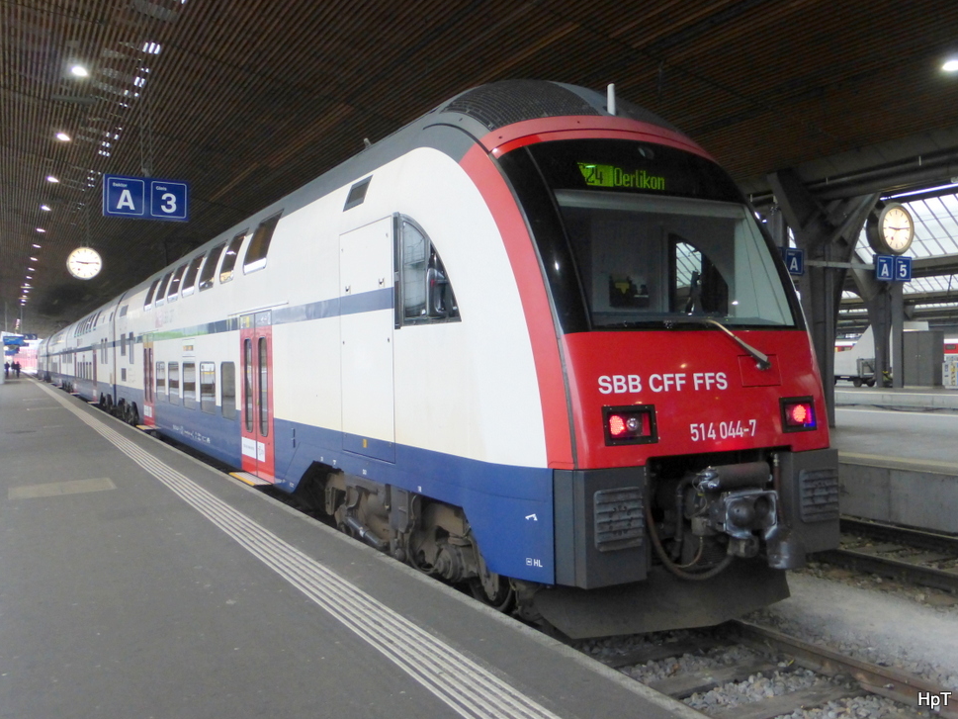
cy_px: 358
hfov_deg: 56.8
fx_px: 886
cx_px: 480
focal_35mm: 32
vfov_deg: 44.2
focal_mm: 5.4
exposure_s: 1/40
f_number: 3.6
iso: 400
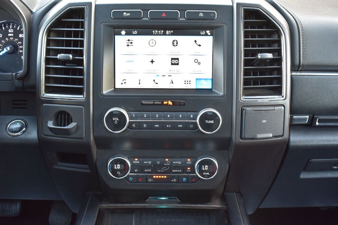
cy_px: 112
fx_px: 380
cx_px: 169
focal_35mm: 40
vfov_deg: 33.0
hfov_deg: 47.9
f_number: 6.3
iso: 450
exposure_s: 1/15
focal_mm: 27
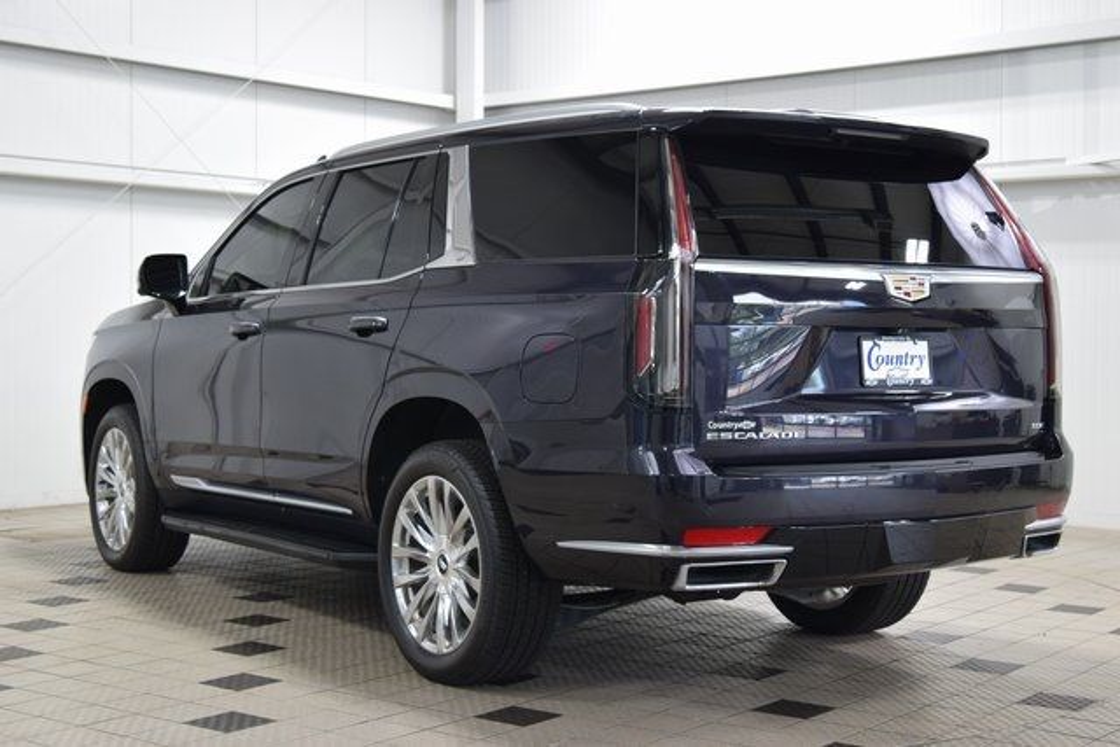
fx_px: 1680
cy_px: 374
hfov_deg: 36.9
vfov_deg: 25.1
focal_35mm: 54
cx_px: 560
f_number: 6.3
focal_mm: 36
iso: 640
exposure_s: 1/15
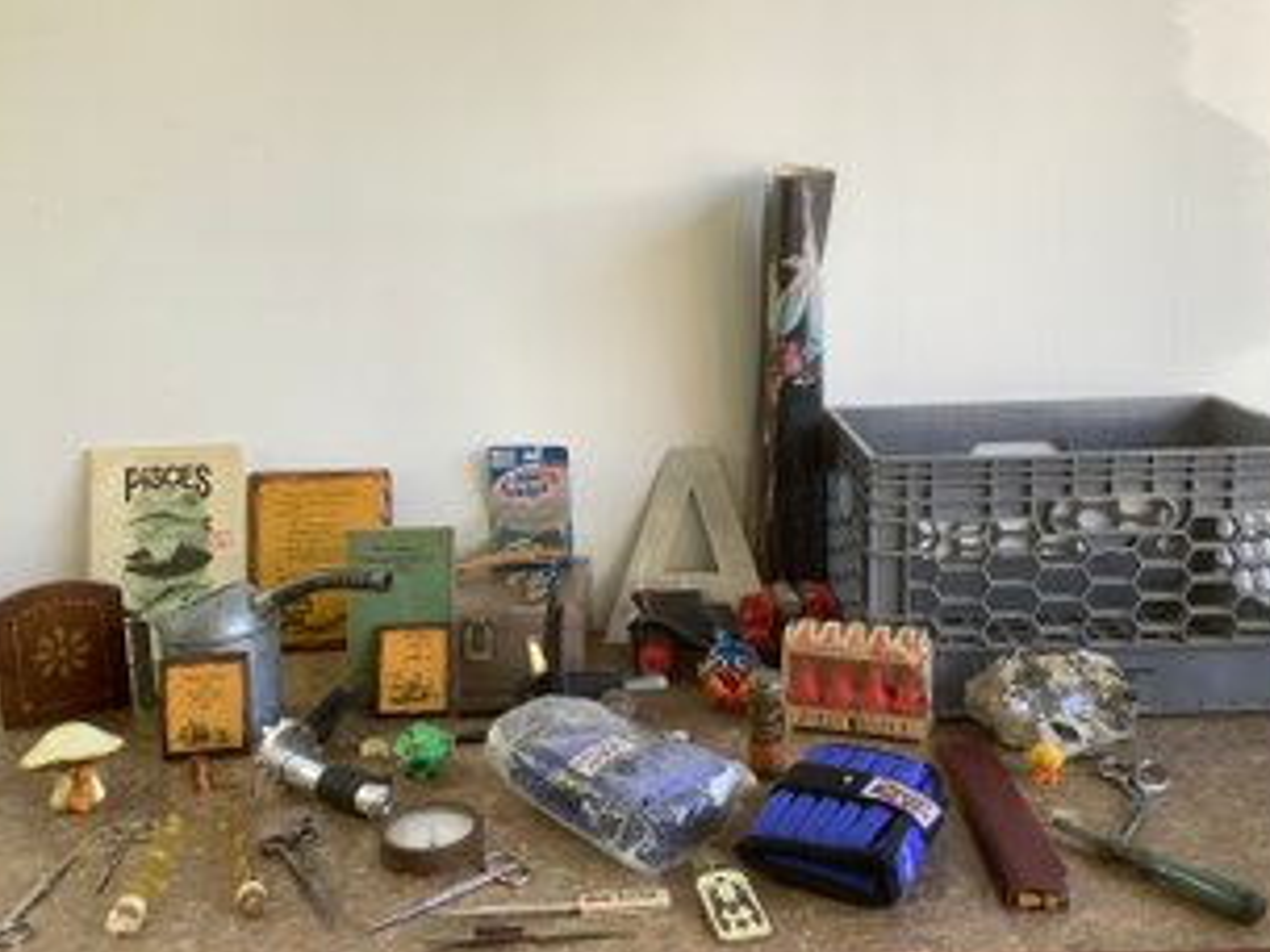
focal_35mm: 35
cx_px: 645
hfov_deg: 52.6
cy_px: 432
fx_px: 1284
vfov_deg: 40.7
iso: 50
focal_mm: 3.3
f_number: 2.4
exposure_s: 1/50
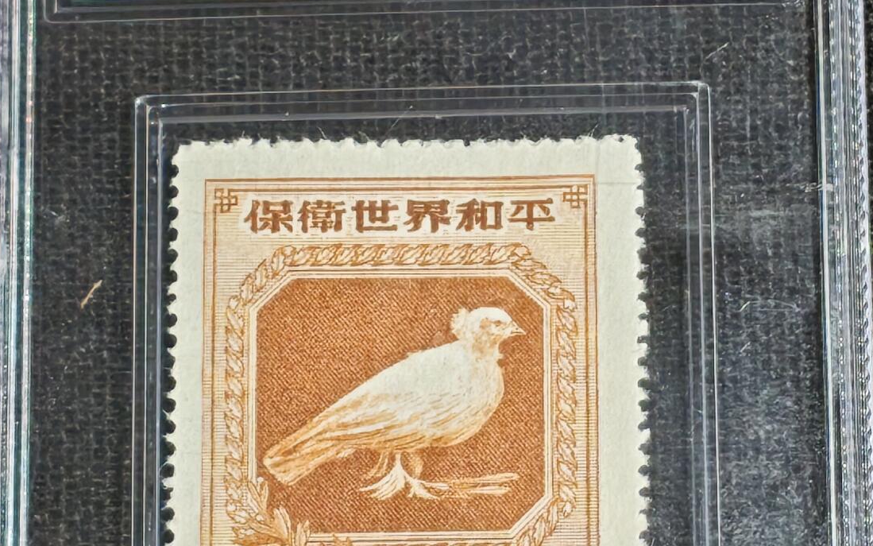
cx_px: 451
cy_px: 270
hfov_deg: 10.0
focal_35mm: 210
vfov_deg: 6.3
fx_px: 4997
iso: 50
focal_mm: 4.94
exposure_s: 1/462
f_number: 1.5
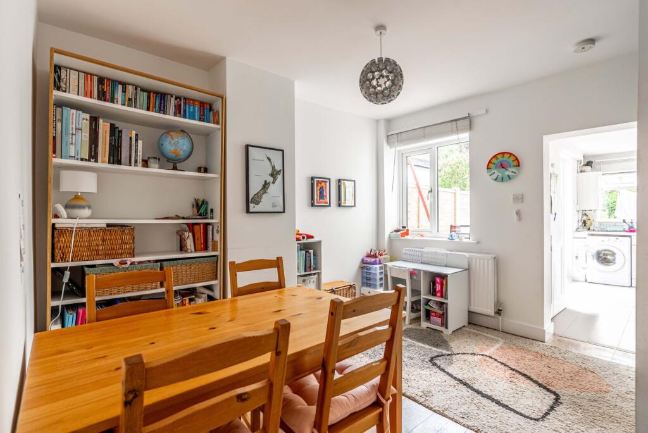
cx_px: 324
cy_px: 216
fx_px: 306
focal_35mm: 17
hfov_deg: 93.2
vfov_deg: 70.5
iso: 800
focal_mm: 17
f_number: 7.1
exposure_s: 1/200
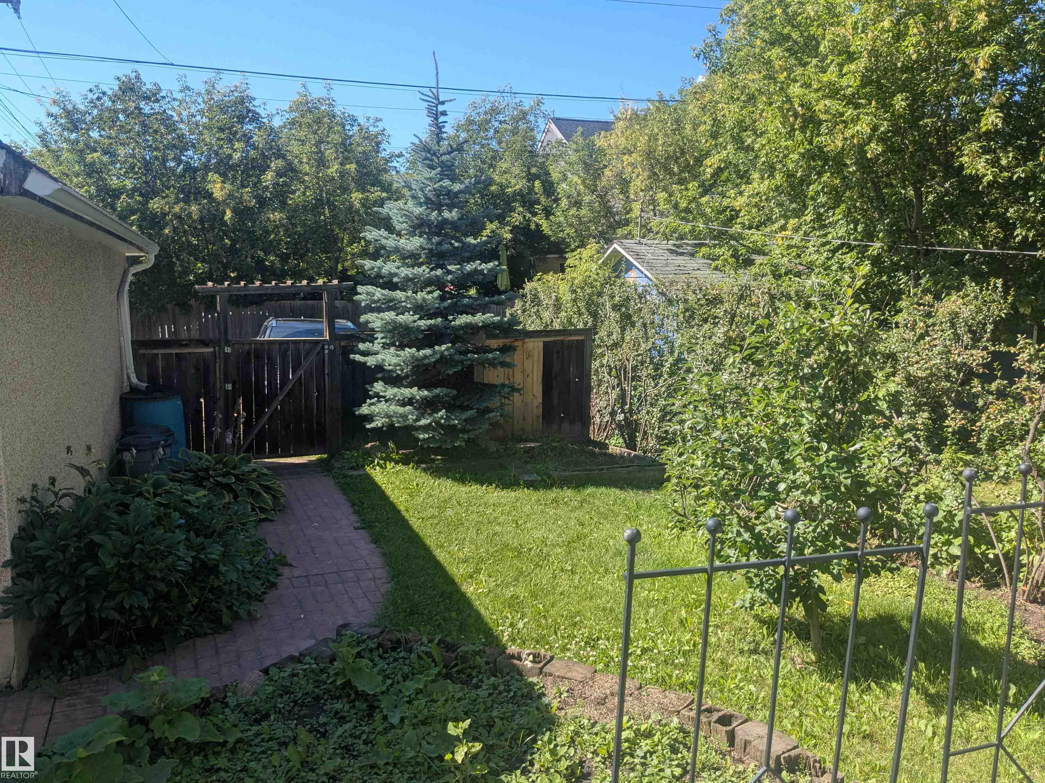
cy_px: 392
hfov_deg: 65.3
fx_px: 815
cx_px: 522
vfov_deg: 51.4
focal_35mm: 27
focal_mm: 4.38
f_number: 1.73
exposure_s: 1/1063
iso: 49
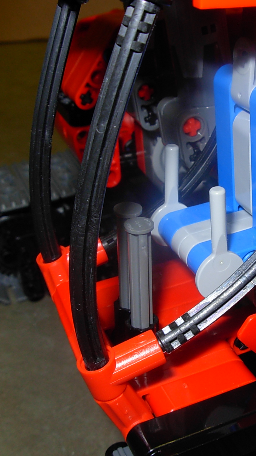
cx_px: 215
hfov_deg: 21.1
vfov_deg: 37.2
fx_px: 676
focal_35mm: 56
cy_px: 228
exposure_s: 1/22.6
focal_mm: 6.3
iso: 79
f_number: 4.9
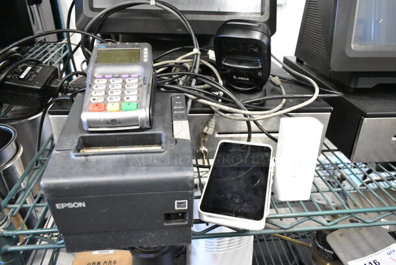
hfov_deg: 67.3
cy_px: 132
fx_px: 297
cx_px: 198
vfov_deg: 48.0
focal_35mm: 27
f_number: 5
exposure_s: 1/100
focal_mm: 18
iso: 6400
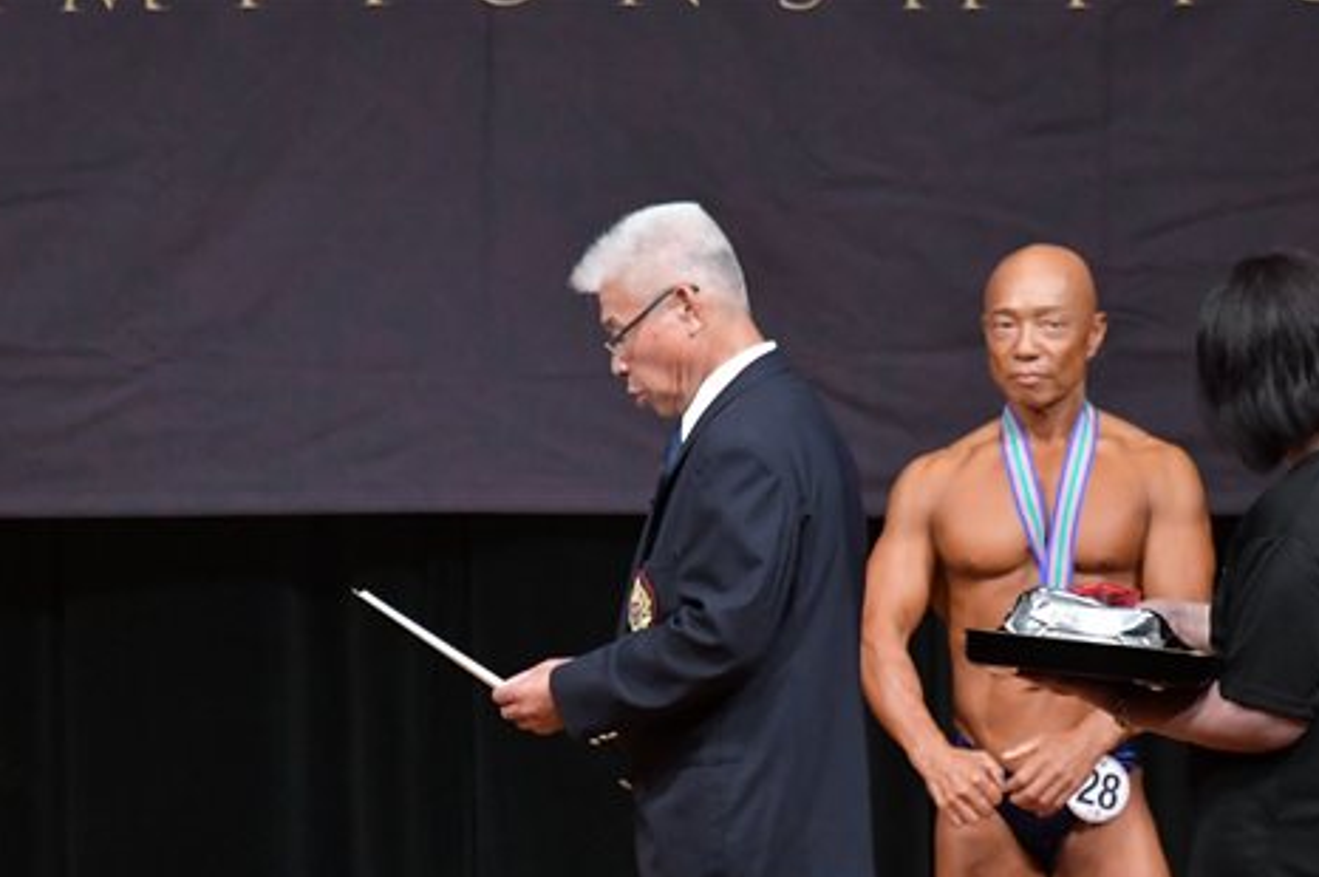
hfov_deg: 4.6
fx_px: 16439
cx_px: 347
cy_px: 724
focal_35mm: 449
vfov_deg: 3.1
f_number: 5.6
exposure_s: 1/400
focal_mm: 180
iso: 5000
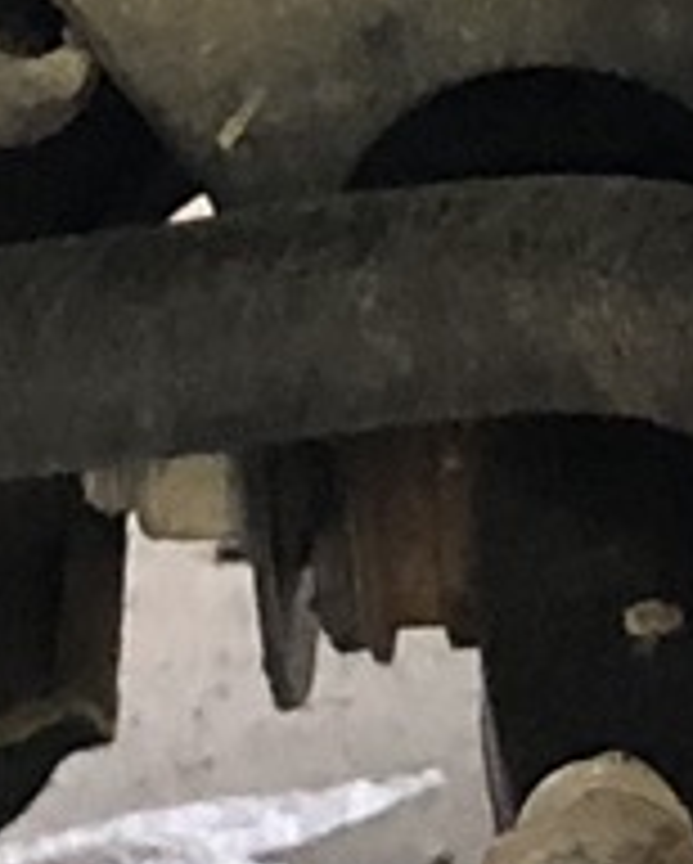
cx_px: 1328
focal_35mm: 291
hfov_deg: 5.2
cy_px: -148
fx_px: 7449
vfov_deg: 6.6
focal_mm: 3.99
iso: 100
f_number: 1.8
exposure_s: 1/11
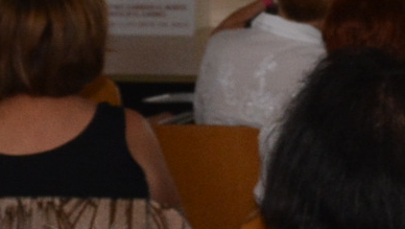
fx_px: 2343
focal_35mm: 218
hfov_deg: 9.7
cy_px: 3
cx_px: 548
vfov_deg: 5.6
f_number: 5.6
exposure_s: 1/200
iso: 400
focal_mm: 18
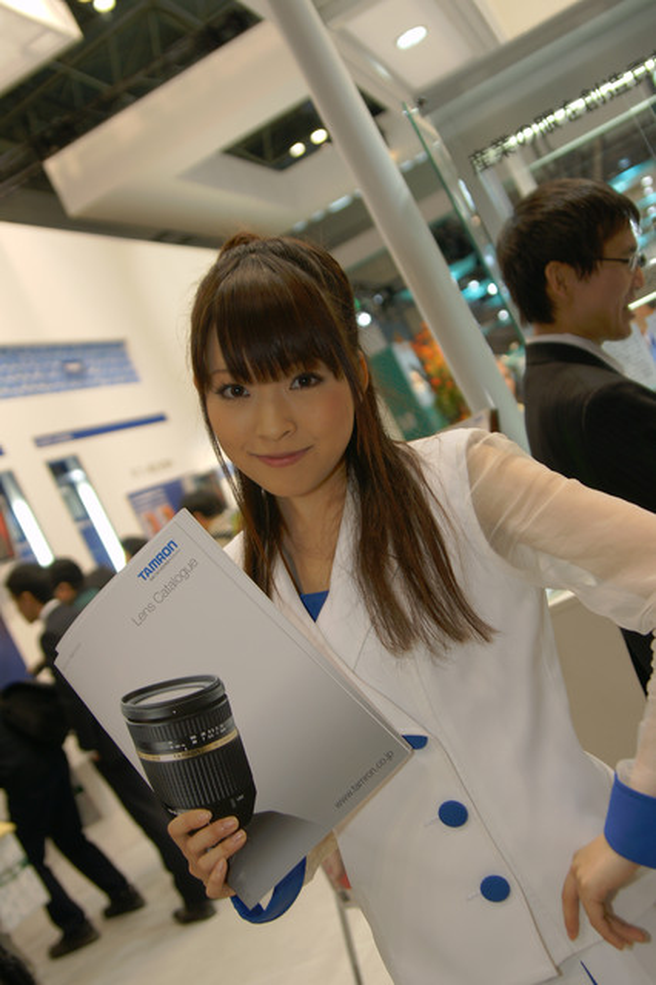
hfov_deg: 31.9
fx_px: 1149
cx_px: 328
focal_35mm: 42
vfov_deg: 46.4
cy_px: 492
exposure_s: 1/60
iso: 200
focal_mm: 28
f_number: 3.2
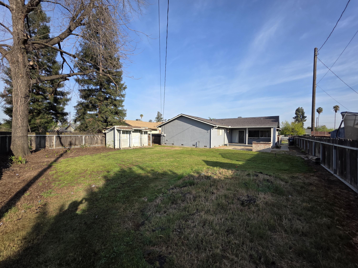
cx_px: 179
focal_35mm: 13
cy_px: 134
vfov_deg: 89.9
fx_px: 134
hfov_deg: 106.2
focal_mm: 2.2
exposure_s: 1/1314
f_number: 1.9
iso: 40
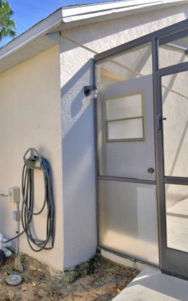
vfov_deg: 72.5
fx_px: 205
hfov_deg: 46.6
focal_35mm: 25
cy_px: 144
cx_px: 37
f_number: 4.5
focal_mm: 10
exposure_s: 1/640
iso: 100
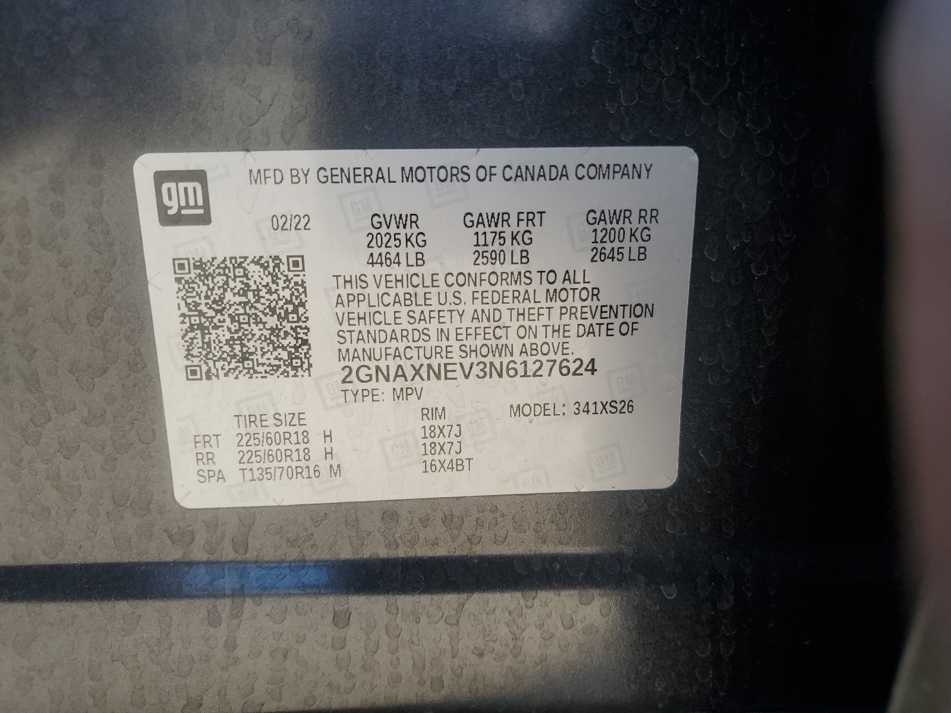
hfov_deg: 67.3
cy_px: 356
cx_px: 476
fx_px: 714
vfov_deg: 53.1
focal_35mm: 26
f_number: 1.5
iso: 50
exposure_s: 1/357
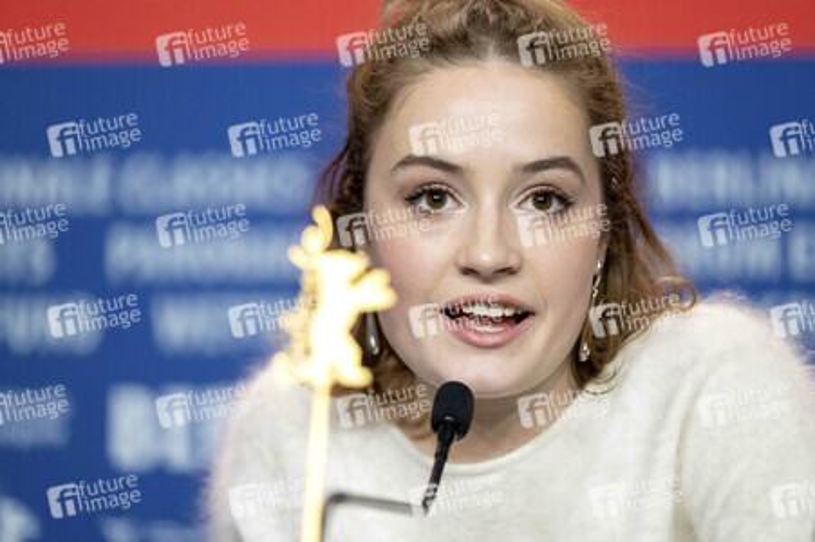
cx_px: 408
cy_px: 271
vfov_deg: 6.5
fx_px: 4751
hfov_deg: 9.8
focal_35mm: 210
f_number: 2.8
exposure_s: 1/340
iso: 2000
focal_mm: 140
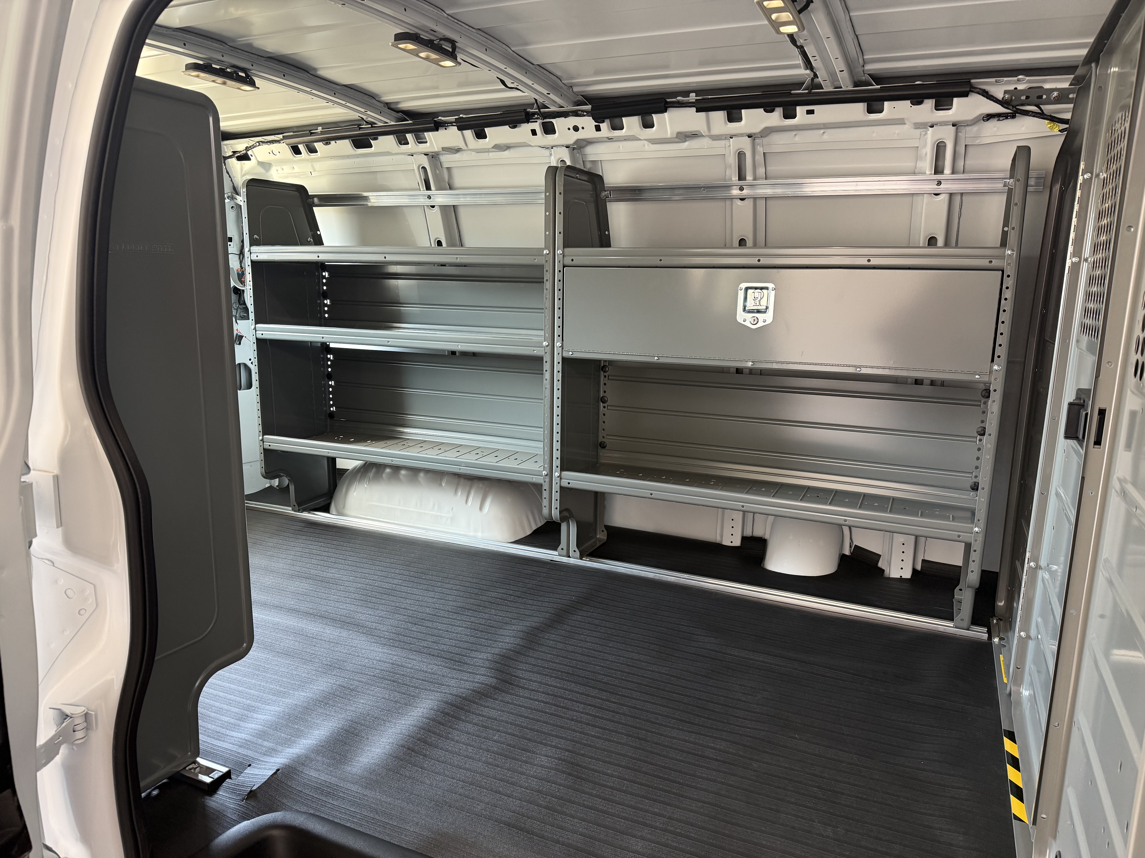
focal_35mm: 24
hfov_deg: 71.6
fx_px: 794
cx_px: 572
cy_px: 429
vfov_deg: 56.8
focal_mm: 6.76
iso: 200
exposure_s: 1/60
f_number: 1.78
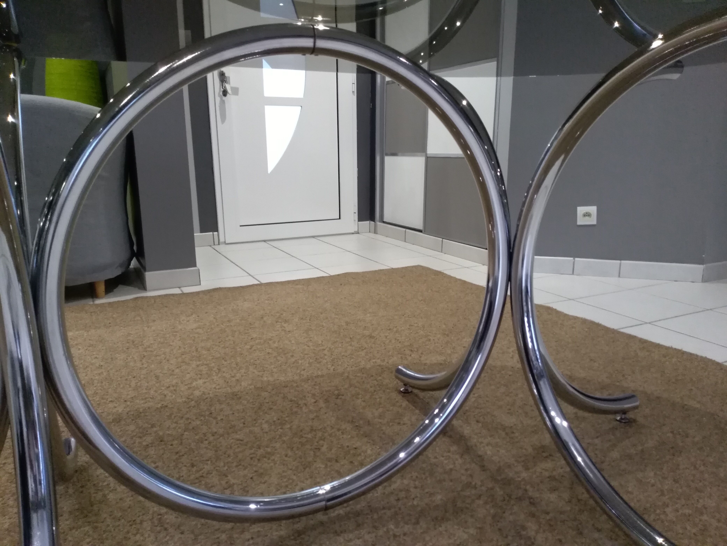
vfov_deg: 53.1
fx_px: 546
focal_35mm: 26
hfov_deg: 67.3
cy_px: 273
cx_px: 364
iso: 814
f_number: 2
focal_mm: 3.54
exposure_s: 1/25
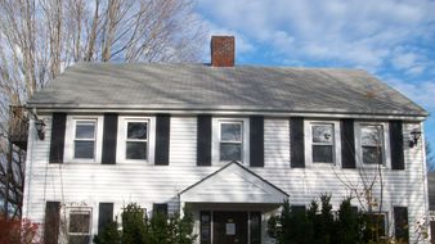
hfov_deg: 52.8
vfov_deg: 30.9
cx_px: 219
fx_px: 438
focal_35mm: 38
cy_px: 164
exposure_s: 1/586
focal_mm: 5.7
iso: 64
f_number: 2.8
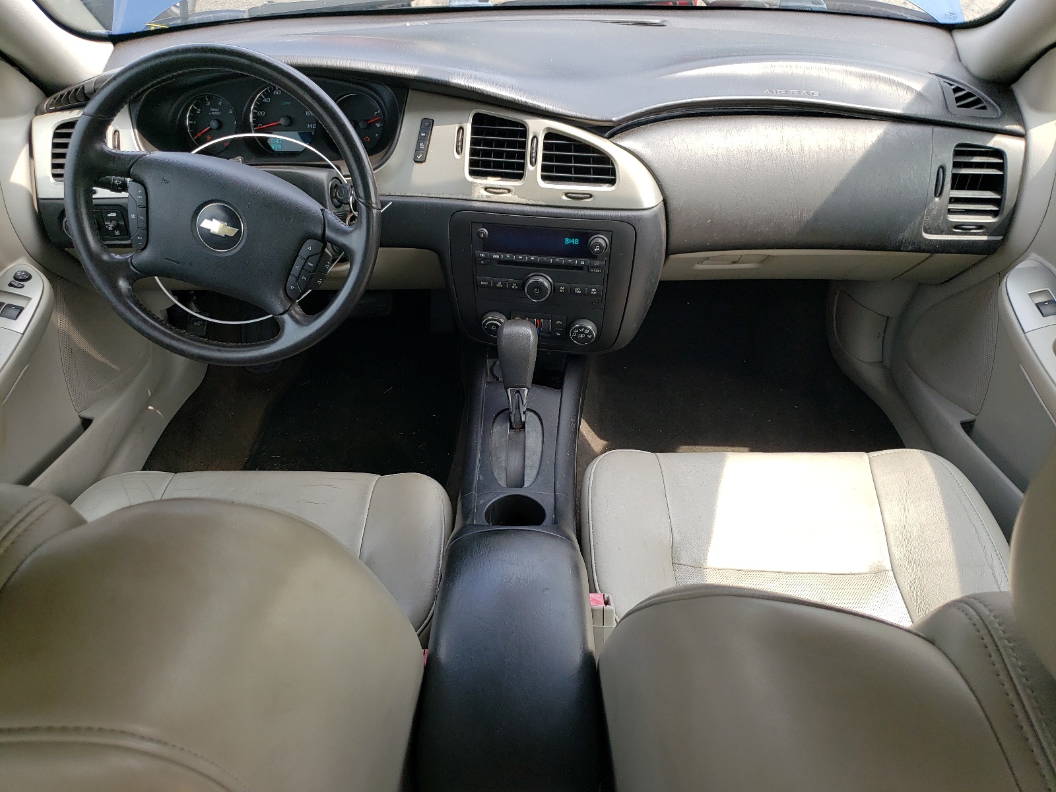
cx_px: 528
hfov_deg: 67.3
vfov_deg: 53.1
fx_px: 793
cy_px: 396
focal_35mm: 26
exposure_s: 1/455
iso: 50
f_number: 1.5
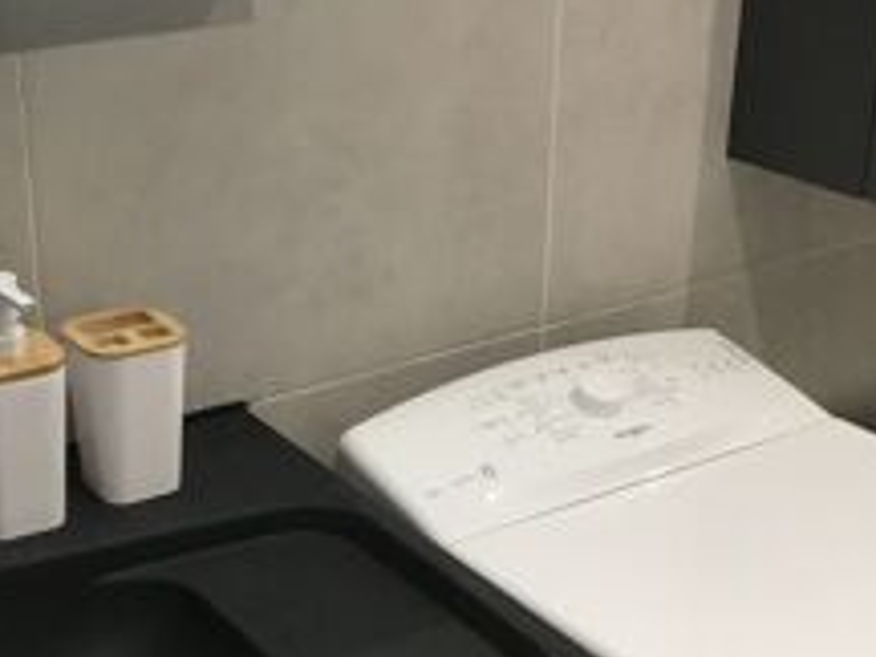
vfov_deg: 21.3
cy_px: 422
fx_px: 1746
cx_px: 341
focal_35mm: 69
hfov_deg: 28.1
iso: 100
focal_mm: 3.3
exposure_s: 1/33
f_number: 2.4
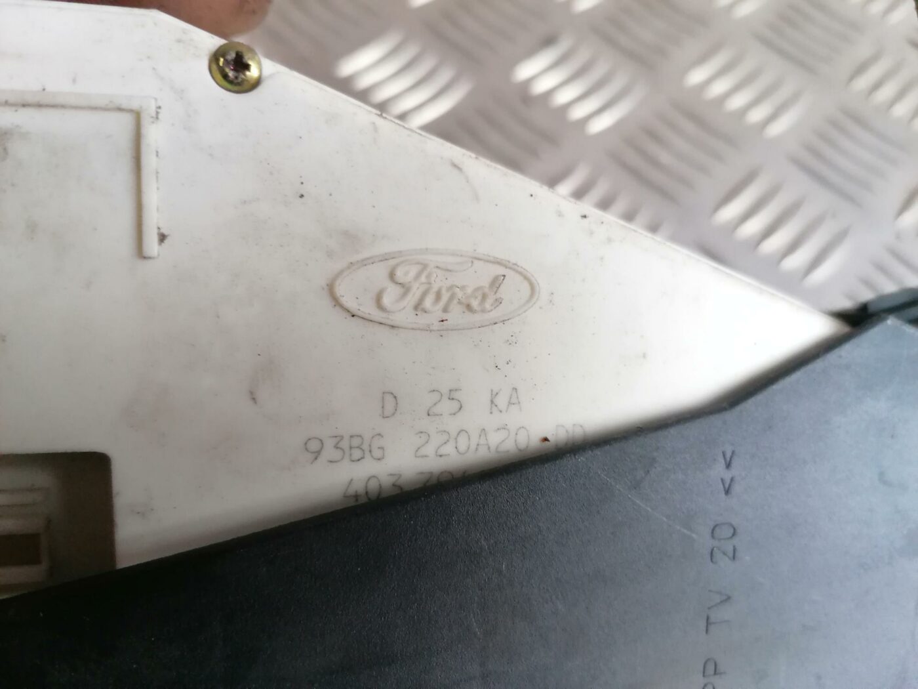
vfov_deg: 51.4
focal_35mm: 27
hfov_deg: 65.3
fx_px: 716
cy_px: 344
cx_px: 459
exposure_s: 1/25
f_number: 1.8
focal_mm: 4.75
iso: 320
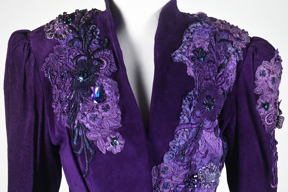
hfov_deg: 24.2
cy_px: 96
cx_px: 144
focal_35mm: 84
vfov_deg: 16.3
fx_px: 673
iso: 200
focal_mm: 56
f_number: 8
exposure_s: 1/125
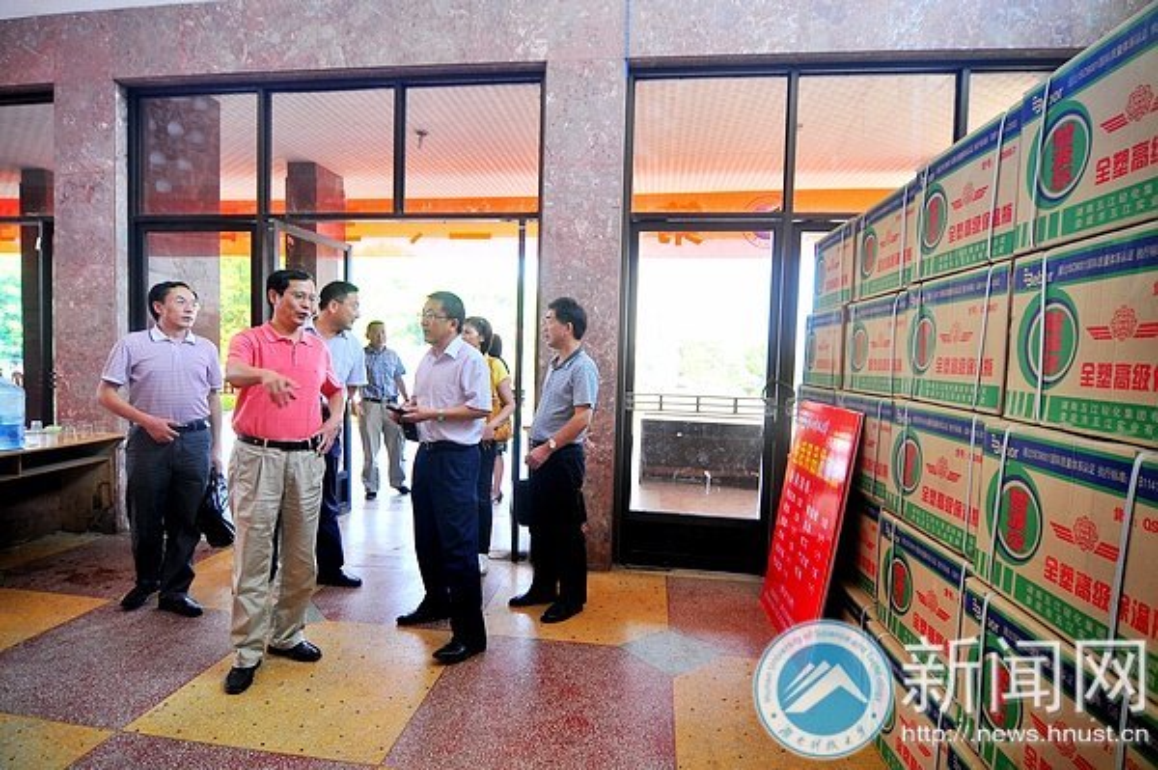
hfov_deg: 90.0
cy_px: 385
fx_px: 579
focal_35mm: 18
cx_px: 579
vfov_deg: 67.3
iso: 320
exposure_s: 1/100
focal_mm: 12
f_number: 4
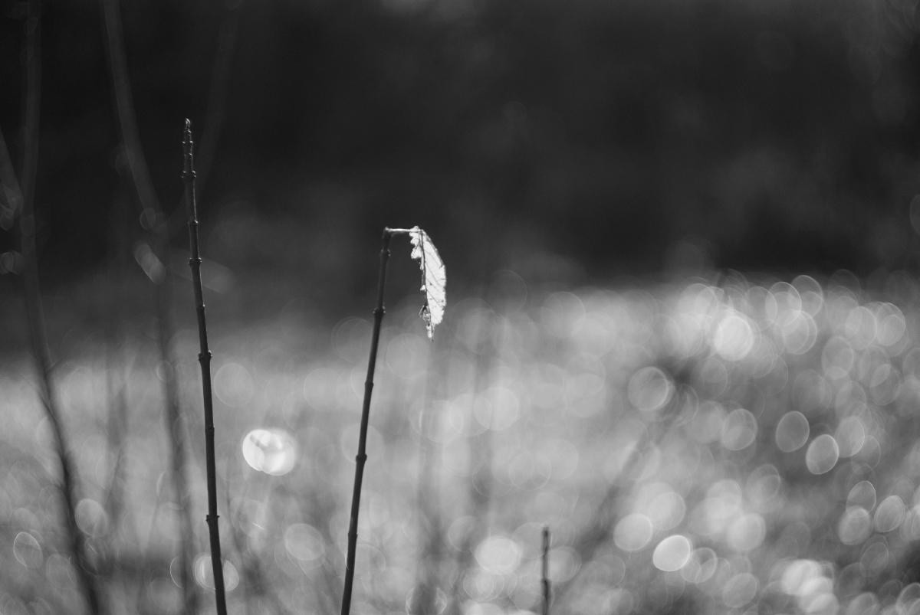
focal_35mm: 75
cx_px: 460
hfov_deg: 27.0
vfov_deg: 18.2
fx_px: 1919
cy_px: 308
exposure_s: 1/2500
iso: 100
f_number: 1.7
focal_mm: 50
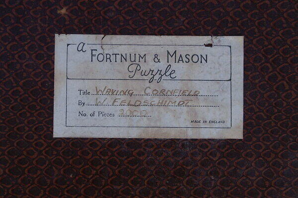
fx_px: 868
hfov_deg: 19.5
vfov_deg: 13.0
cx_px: 149
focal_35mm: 105
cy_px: 99
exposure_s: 1/125
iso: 100
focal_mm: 70
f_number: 8
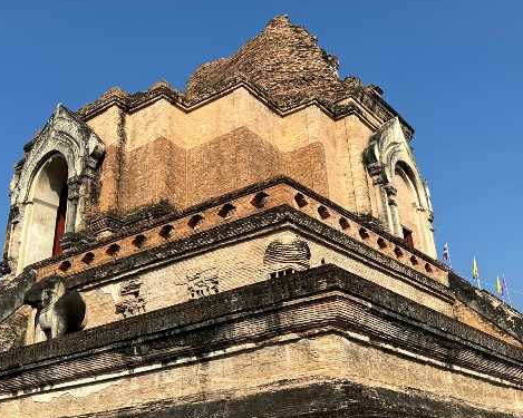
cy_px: 166
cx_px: 238
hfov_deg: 45.8
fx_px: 619
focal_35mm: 40
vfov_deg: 37.2
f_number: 1.78
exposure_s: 1/5263
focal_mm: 6.86
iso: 80
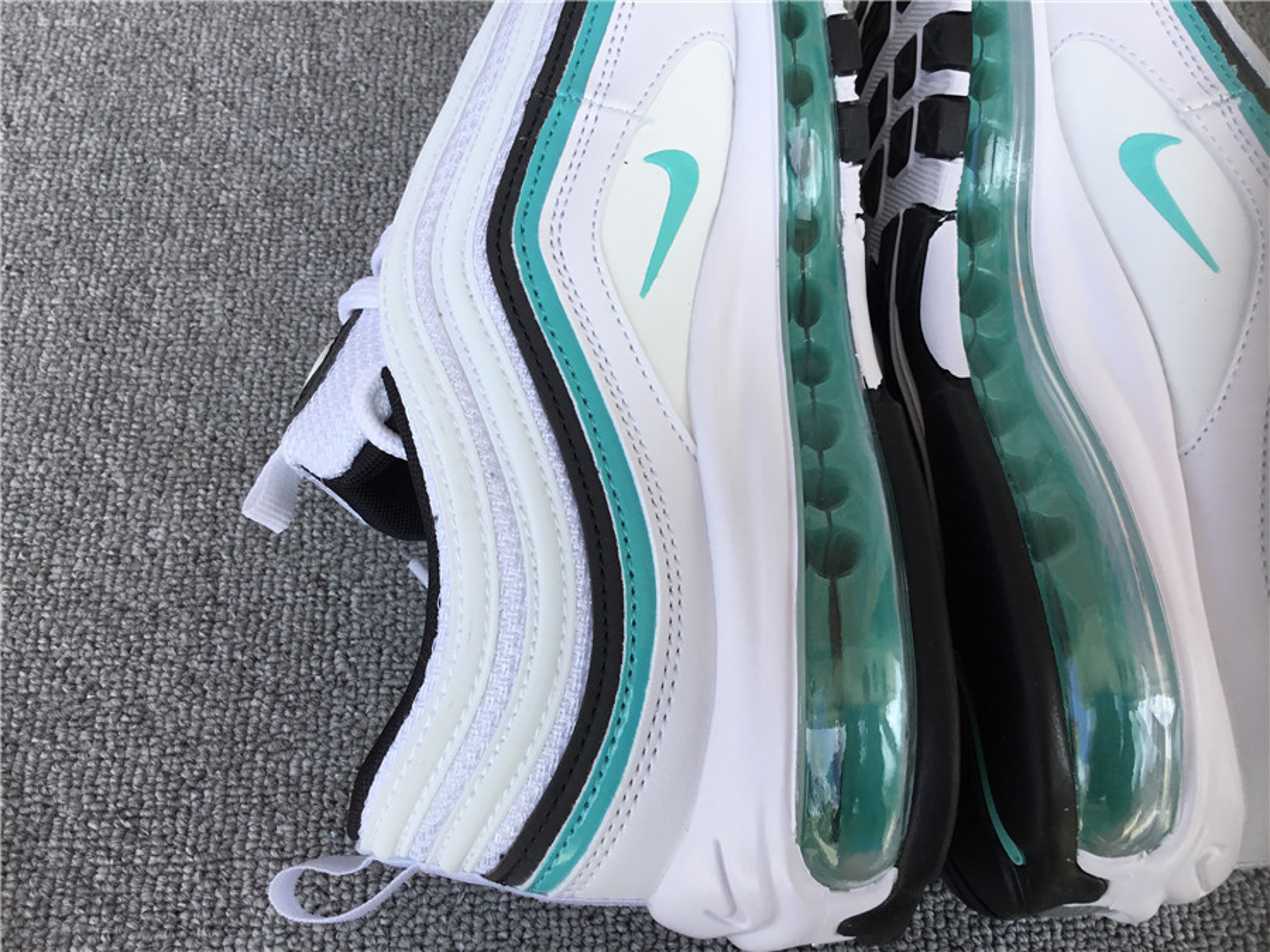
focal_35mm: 31
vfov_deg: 45.4
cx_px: 635
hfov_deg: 58.4
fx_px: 1137
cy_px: 476
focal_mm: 3.3
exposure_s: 1/319
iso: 25
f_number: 2.4
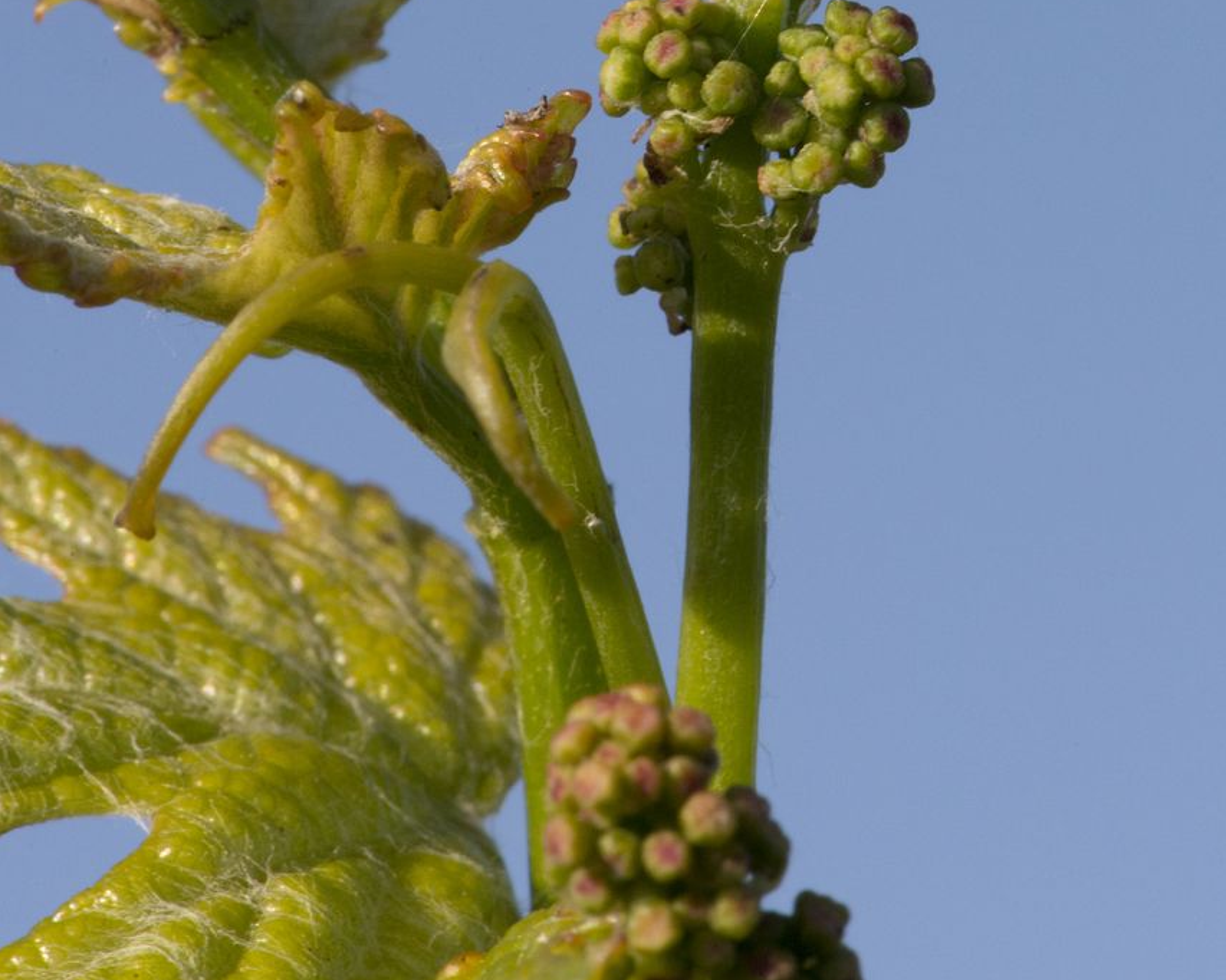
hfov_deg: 13.0
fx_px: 5369
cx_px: 613
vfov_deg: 10.4
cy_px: 96
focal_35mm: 148
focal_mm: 105
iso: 2000
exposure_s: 1/250
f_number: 32
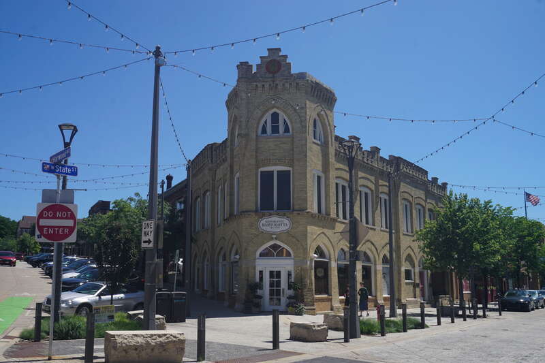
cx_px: 272
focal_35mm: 39
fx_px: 590
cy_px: 182
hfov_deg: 49.6
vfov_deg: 34.2
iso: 100
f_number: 11
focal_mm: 26
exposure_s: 1/200
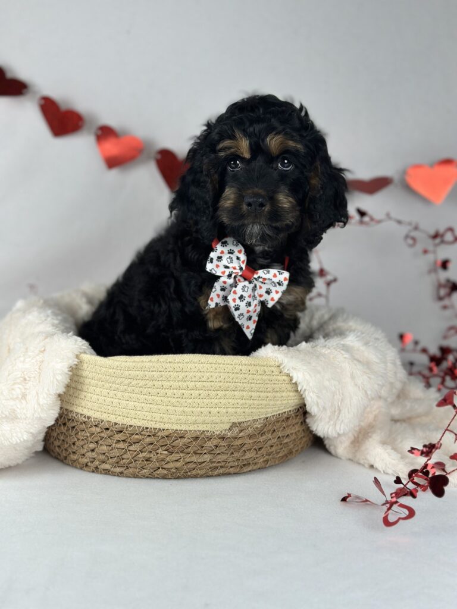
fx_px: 845
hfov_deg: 30.3
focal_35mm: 48
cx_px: 228
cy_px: 304
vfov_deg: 39.7
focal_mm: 6.86
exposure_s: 1/444
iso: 80
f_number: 1.78
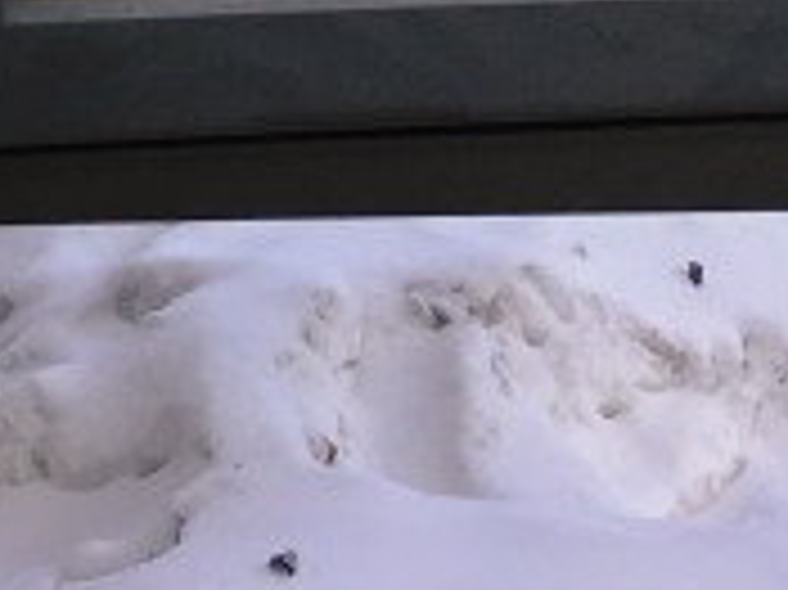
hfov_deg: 11.6
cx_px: 122
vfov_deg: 7.7
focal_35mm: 170
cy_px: -1085
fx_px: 3867
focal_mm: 4.15
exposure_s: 1/916
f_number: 2.2
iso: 25
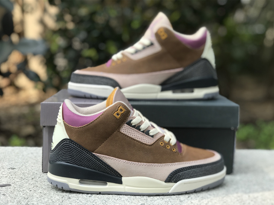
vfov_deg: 25.2
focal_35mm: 58
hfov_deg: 33.2
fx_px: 459
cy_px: 104
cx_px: 139
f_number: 2.8
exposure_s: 1/267
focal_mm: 6.6
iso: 20
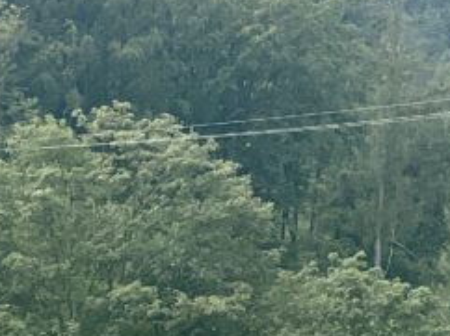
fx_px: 4234
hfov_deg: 6.1
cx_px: 448
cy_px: -85
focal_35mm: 326
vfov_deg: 4.5
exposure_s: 1/309
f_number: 2.8
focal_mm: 9
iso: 32
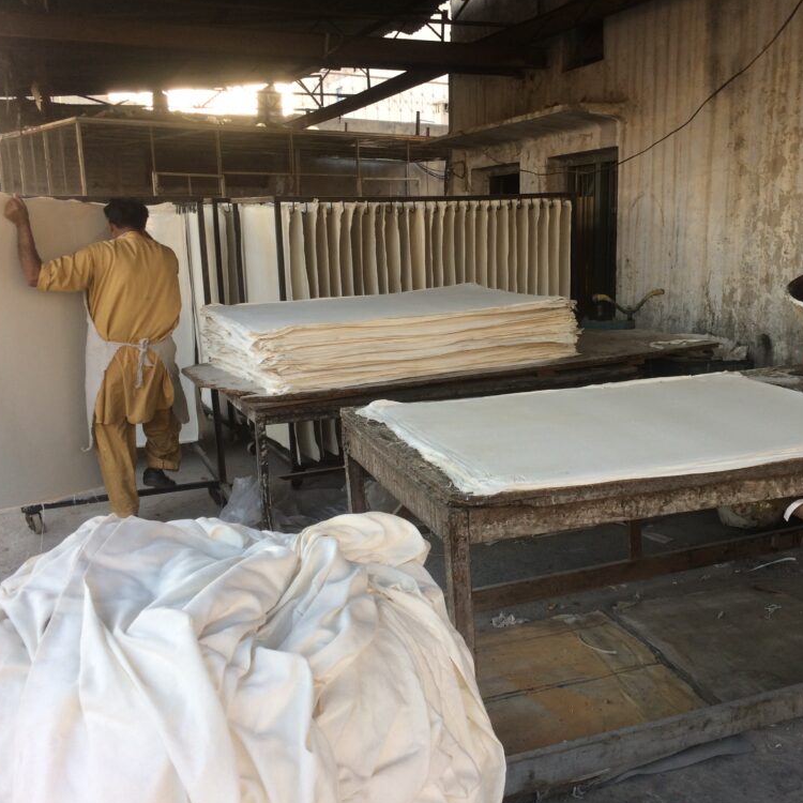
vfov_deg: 47.2
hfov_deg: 46.8
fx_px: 919
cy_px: 397
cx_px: 499
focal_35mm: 35
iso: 40
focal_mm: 4.15
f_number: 2.2
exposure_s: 1/100
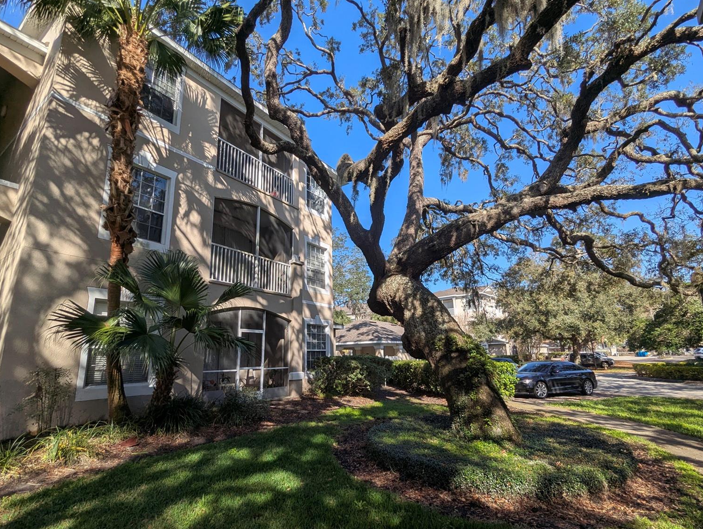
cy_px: 277
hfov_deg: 91.0
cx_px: 349
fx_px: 346
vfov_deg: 74.8
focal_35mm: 17
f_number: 2.2
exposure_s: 1/949
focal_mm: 2.35
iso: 46
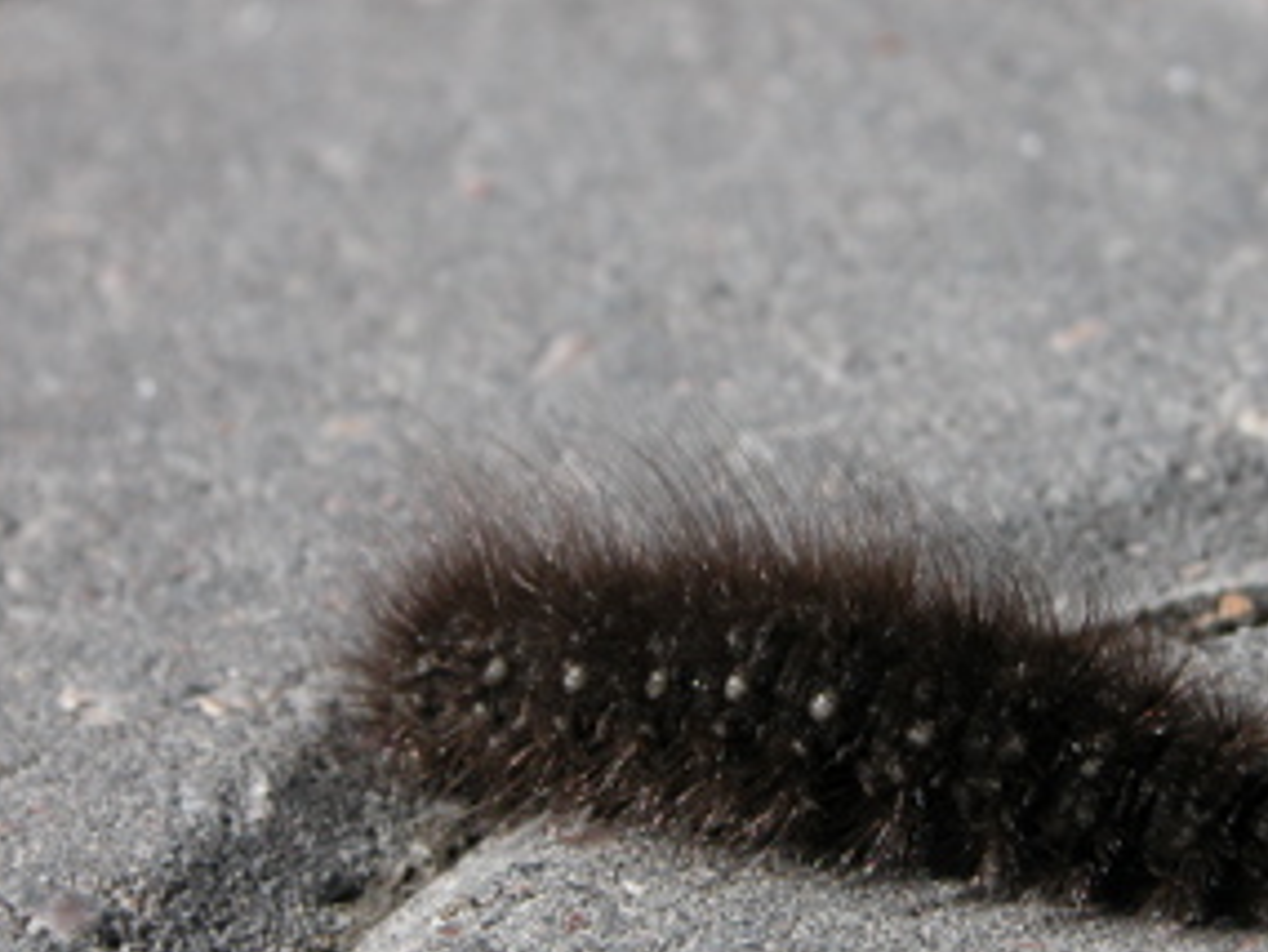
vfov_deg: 7.8
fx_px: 6999
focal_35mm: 191
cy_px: 601
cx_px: 694
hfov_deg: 10.4
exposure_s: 1/516
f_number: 5.3
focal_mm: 29.5
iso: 100
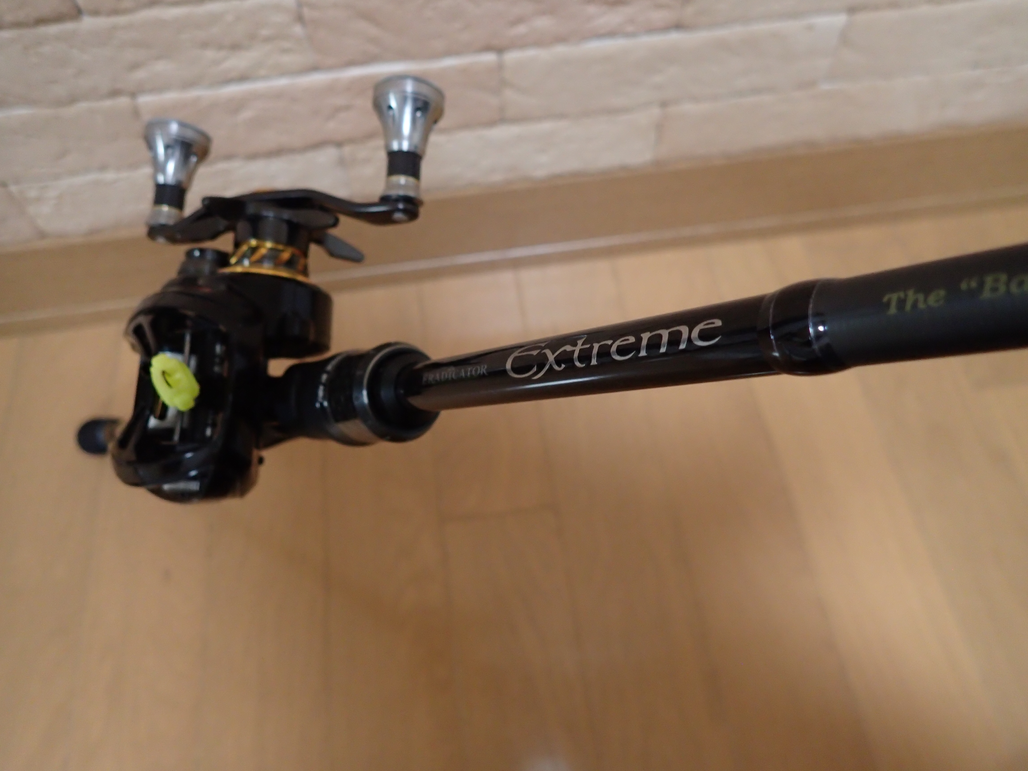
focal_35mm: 25
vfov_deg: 54.9
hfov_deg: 69.4
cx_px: 514
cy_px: 386
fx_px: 742
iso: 500
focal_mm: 4.5
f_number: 2
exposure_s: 1/30
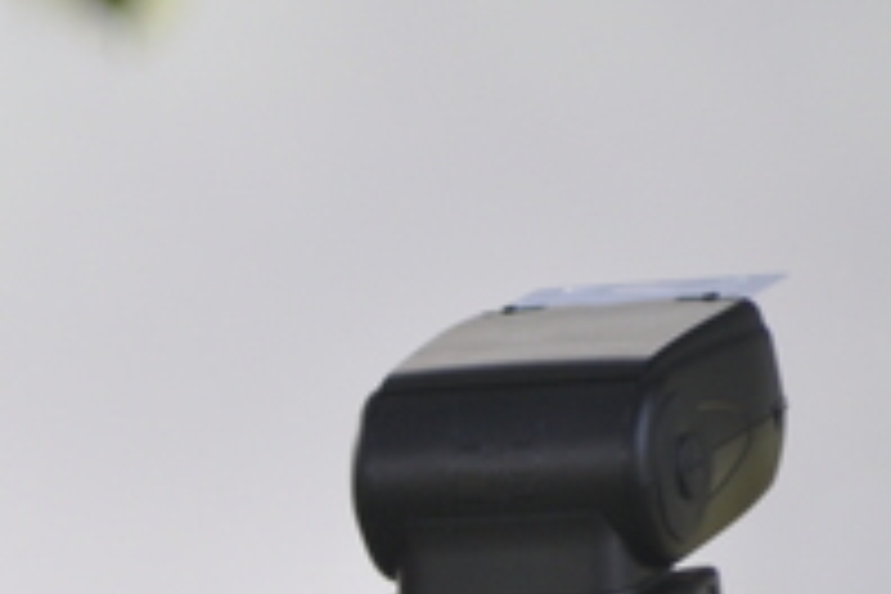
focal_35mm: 1633
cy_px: 794
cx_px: -342
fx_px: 40414
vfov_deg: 0.8
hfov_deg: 1.3
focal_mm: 270
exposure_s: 1/160
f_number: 5.6
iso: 400
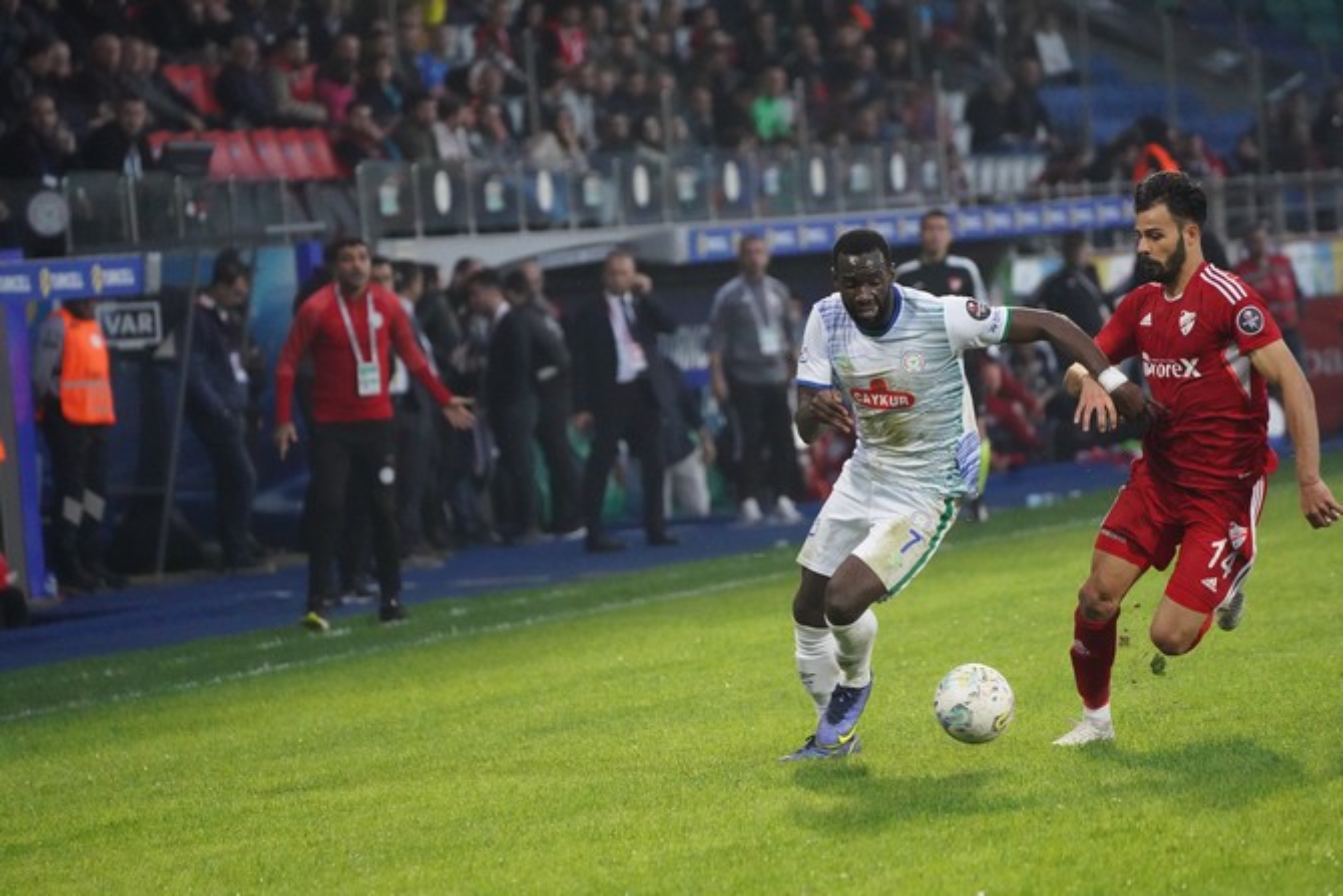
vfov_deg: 4.9
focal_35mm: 279
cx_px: 672
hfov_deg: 7.4
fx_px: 10410
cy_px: 448
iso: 12800
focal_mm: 279
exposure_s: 1/2000
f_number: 5.6
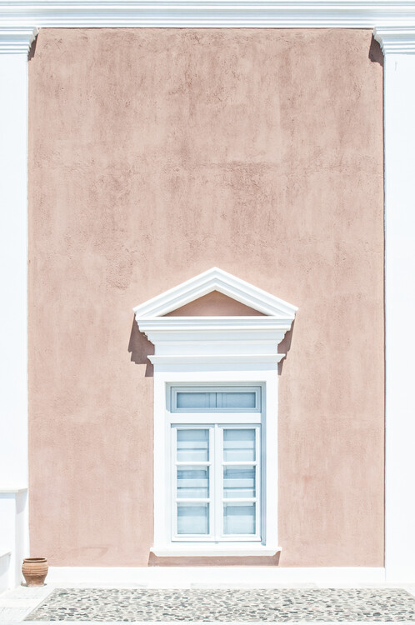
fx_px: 520
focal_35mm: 30
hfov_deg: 43.5
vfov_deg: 62.0
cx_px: 208
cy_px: 312
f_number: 18
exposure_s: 1/30
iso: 200
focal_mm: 20
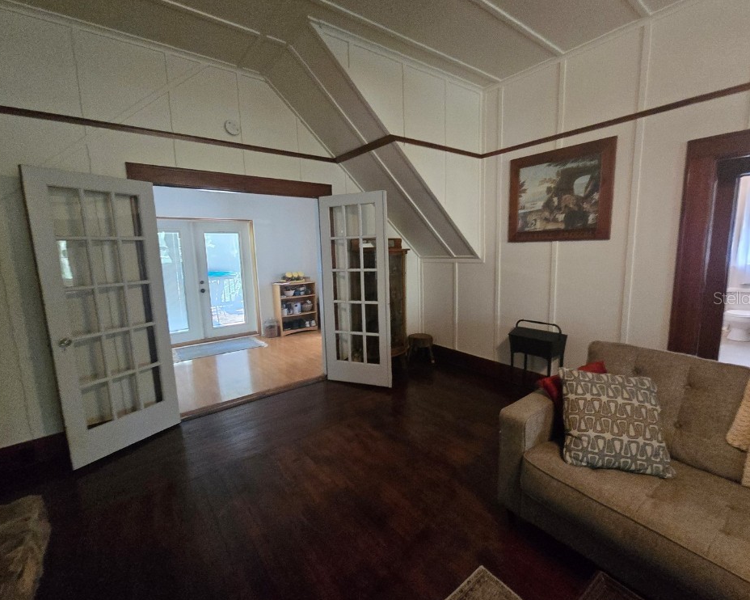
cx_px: 376
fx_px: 311
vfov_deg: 88.0
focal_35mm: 14
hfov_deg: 100.7
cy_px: 298
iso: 1250
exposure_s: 1/60
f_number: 2.2
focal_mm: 2.2
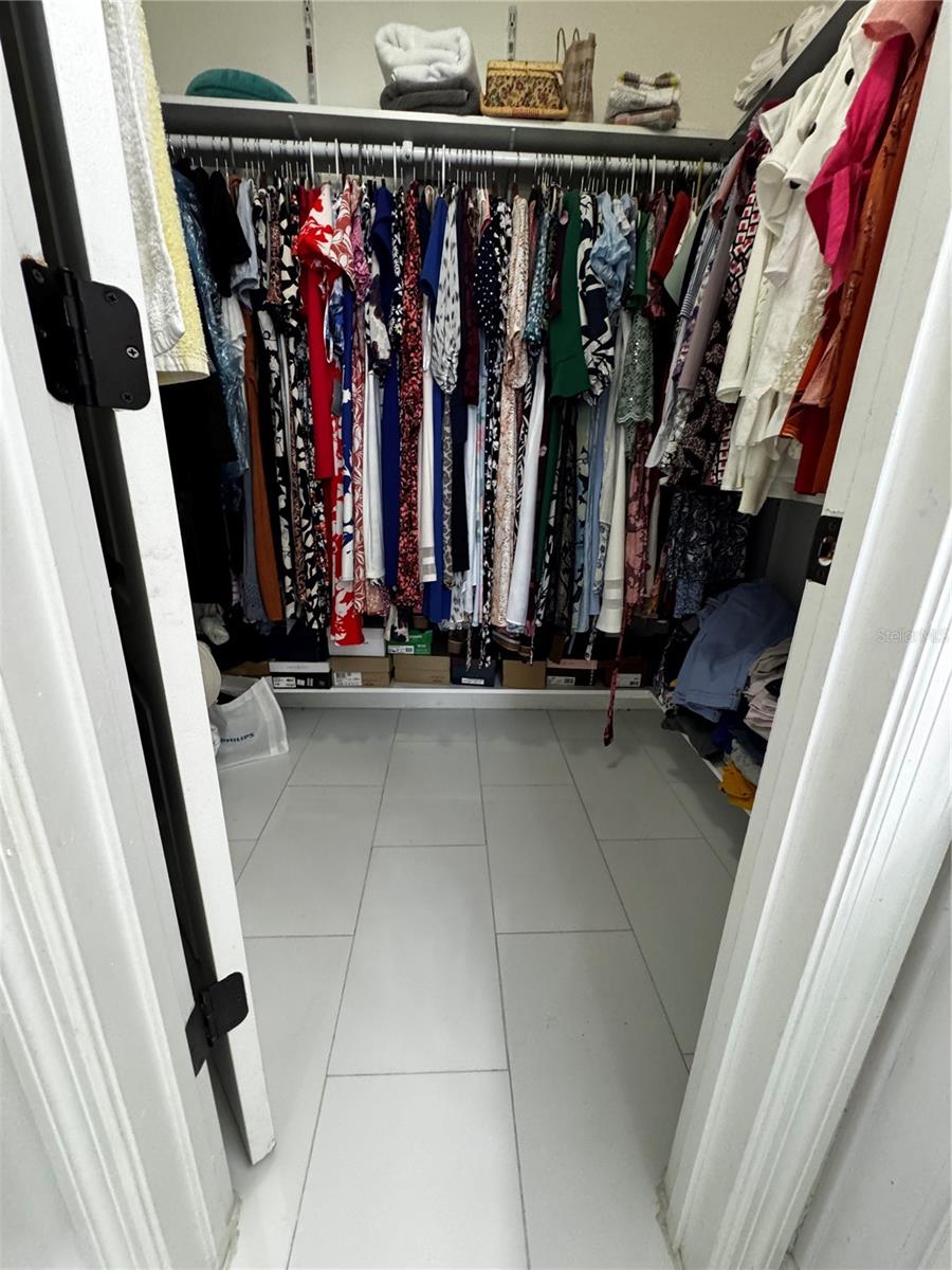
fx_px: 513
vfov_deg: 102.1
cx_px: 476
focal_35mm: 14
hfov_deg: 85.7
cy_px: 635
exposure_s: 1/60
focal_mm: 2.22
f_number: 2.2
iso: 500
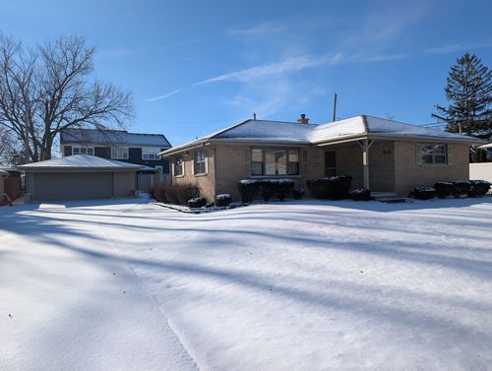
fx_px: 342
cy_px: 186
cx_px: 246
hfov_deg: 71.5
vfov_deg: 57.0
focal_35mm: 24
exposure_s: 1/1572
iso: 23
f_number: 1.68
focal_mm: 6.9
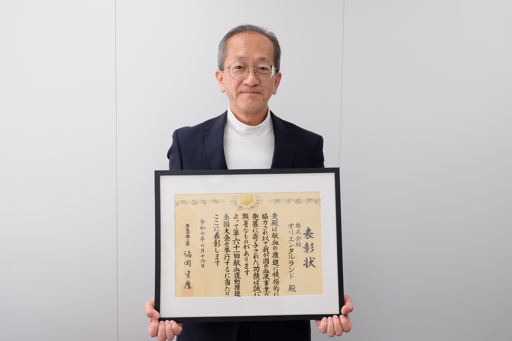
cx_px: 256
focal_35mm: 33
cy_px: 170
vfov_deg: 40.0
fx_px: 469
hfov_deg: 57.2
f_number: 3.2
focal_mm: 22.3
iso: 400
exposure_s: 1/28
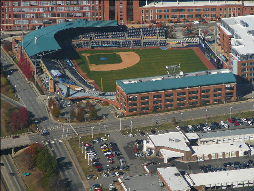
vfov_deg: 6.5
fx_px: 1681
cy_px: 96
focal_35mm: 229
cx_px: 127
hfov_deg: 8.6
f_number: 4.1
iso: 80
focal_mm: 34.1
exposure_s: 1/800
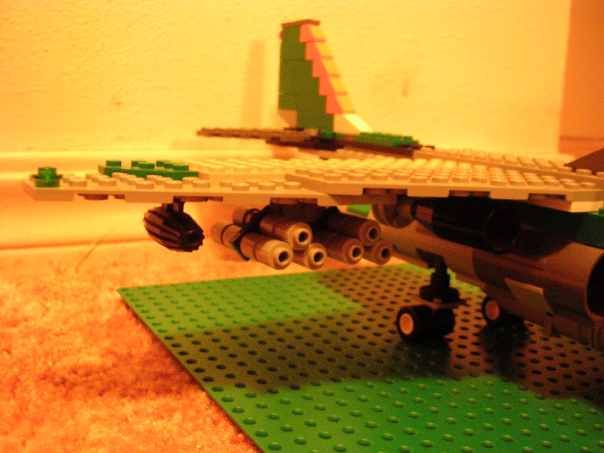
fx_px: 663
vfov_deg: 37.7
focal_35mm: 38
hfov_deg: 49.0
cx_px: 302
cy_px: 226
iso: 200
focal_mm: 5.8
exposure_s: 1/3.1
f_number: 2.8
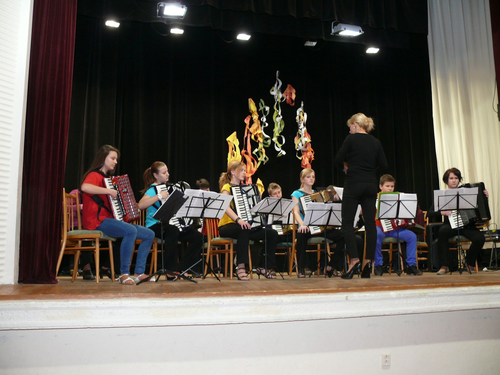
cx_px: 250
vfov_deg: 40.7
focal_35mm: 35
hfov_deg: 52.6
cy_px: 188
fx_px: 506
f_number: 2.8
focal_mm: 7.4
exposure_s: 1/30
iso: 200
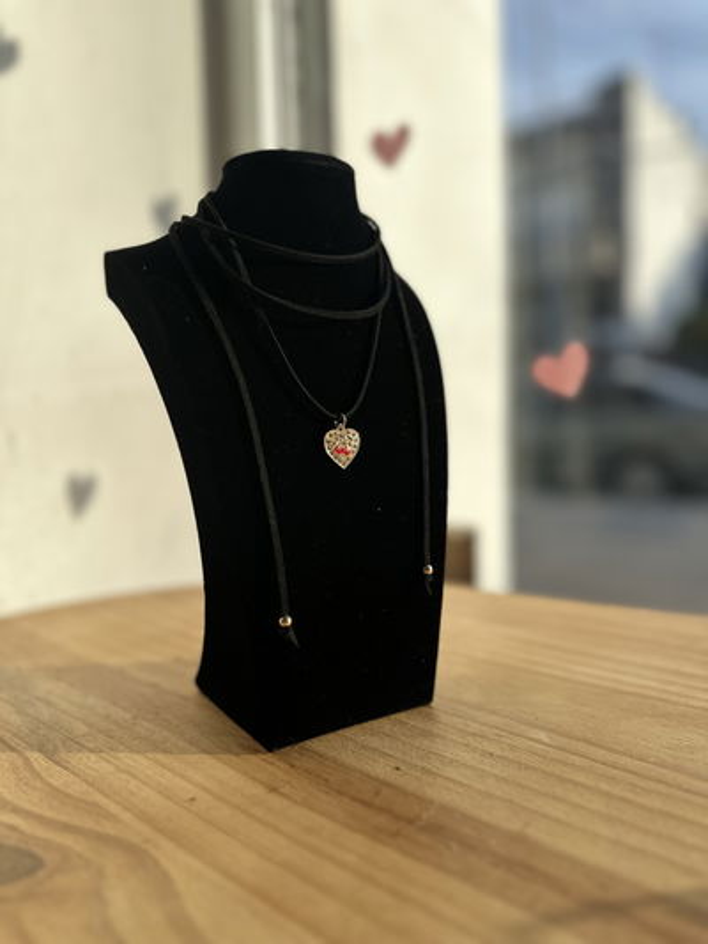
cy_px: 472
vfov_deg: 71.6
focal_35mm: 24
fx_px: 654
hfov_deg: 56.8
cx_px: 354
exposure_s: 1/2809
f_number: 1.78
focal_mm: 6.86
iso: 80
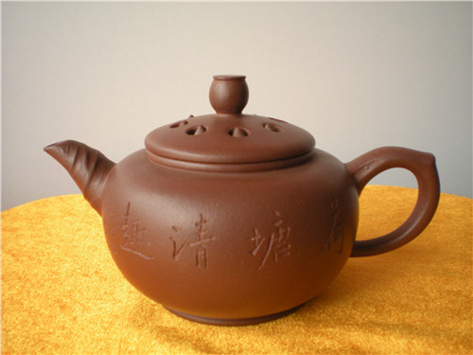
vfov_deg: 37.7
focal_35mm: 38
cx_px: 236
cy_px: 178
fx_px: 519
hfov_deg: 49.0
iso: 200
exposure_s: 1/35.5
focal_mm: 6.3
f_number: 3.1
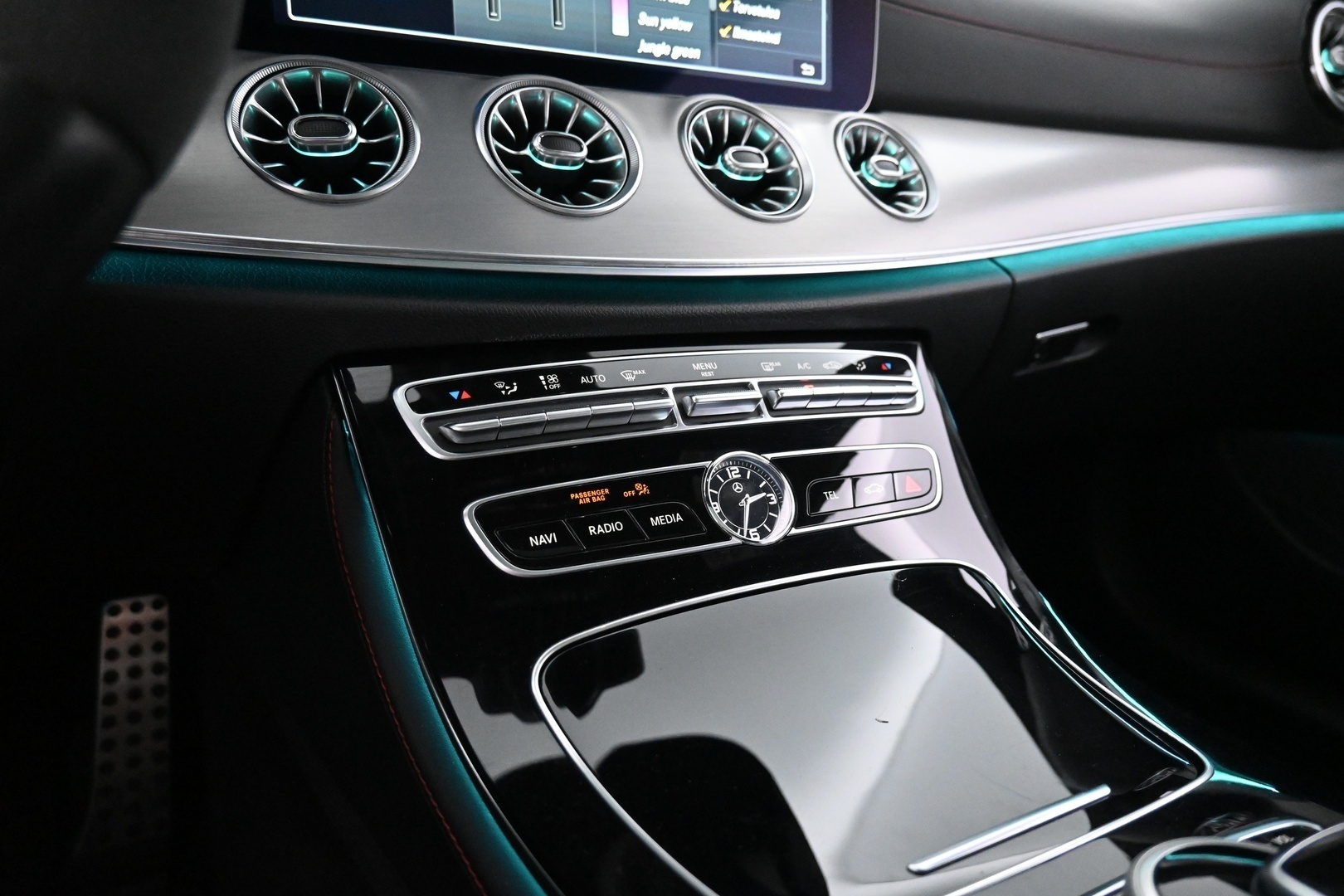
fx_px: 896
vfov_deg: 53.1
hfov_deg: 73.7
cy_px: 448
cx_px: 672
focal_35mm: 24
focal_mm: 16
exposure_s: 1/125
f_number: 3.5
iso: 6400
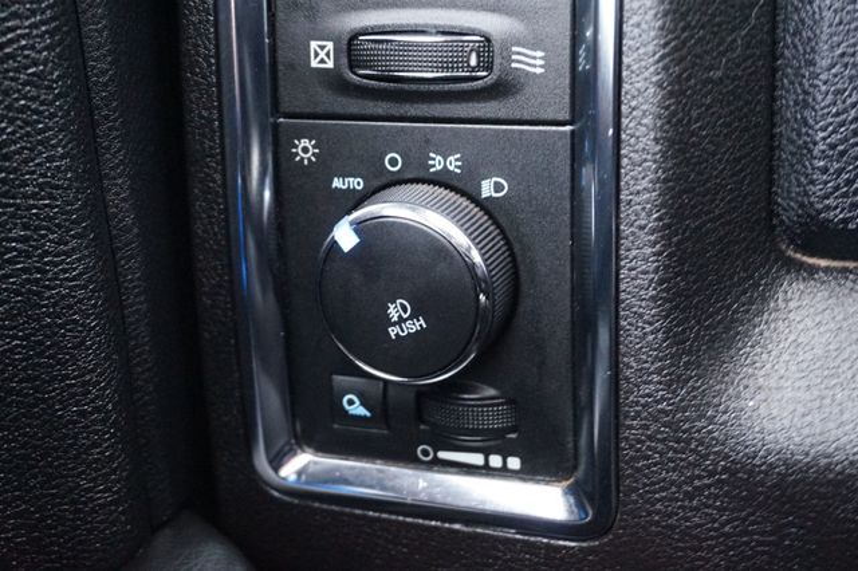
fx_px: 1286
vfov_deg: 25.0
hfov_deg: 36.9
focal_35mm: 54
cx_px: 429
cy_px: 286
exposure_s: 1/8
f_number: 5.6
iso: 3200
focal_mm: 36
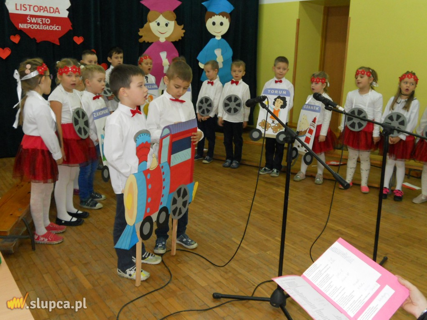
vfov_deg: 37.7
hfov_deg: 49.0
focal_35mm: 38
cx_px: 214
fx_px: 469
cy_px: 160
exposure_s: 1/30
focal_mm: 6.9
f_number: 3.9
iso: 250
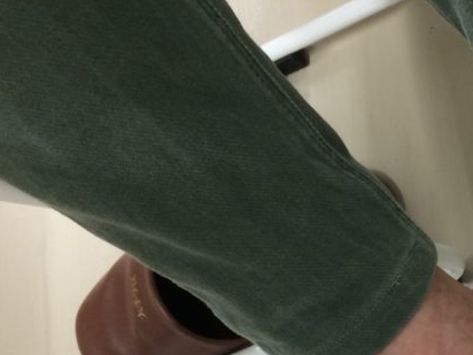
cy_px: 339
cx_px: 528
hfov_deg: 25.0
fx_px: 984
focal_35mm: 72
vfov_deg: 19.9
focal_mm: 4.15
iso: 80
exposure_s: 1/30
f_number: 2.2
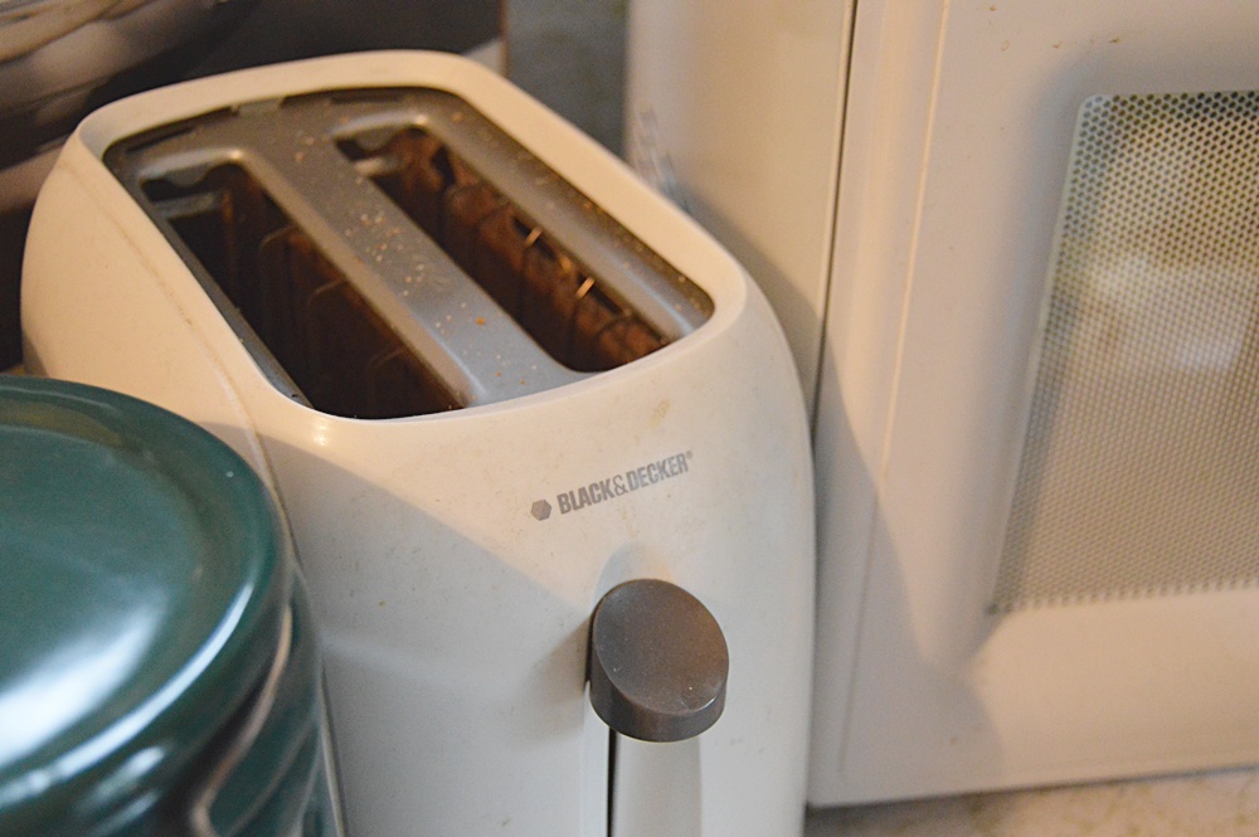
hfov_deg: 41.1
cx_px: 630
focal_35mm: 48
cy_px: 418
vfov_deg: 28.0
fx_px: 1677
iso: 2800
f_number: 4.5
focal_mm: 32
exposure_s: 1/60
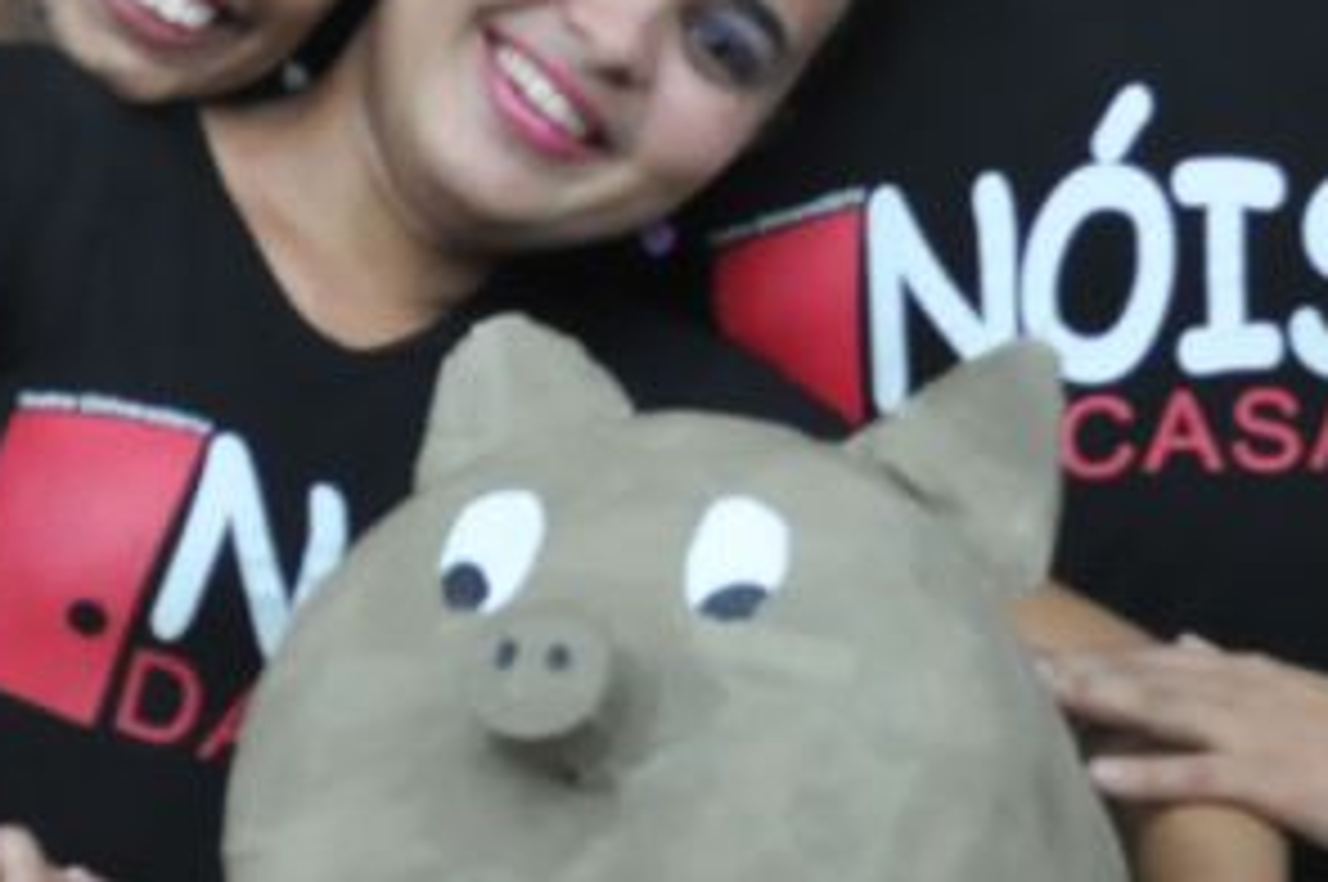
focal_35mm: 198
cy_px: 400
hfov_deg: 10.4
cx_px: 441
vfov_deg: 6.9
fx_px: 7296
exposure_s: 1/20
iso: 1600
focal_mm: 38
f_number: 5
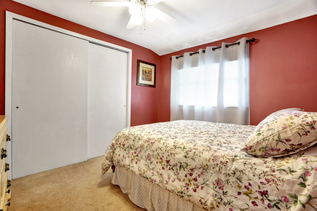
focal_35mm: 16
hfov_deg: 96.7
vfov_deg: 73.7
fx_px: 141
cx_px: 158
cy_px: 106
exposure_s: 1/8
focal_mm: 16
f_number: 7.1
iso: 400
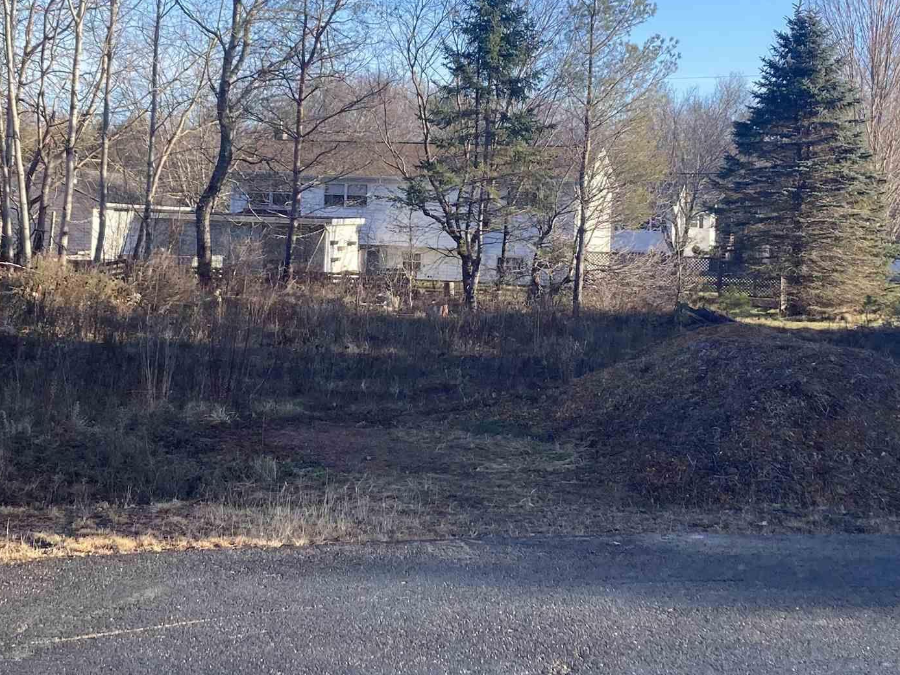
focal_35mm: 62
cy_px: 161
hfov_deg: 31.2
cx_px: 439
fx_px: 1612
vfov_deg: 23.4
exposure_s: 1/706
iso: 20
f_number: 1.8
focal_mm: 3.99
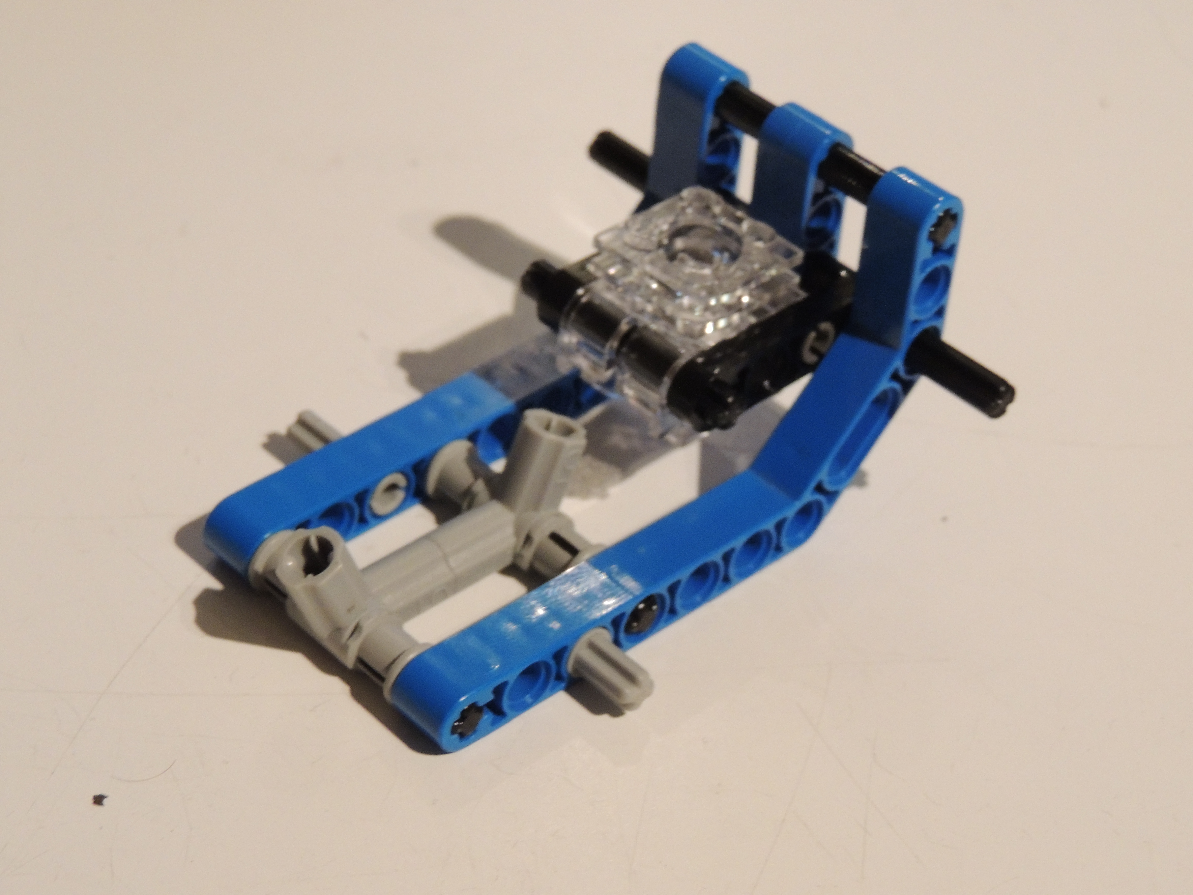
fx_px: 2585
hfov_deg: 26.0
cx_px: 596
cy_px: 448
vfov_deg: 19.6
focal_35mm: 75
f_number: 3.9
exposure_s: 1/15
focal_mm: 13.3
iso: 800
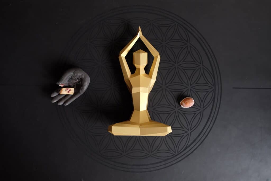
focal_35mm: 29
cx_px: 136
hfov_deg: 63.7
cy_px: 90
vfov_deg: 45.0
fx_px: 218
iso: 320
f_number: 4
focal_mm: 19.6
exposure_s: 1/30
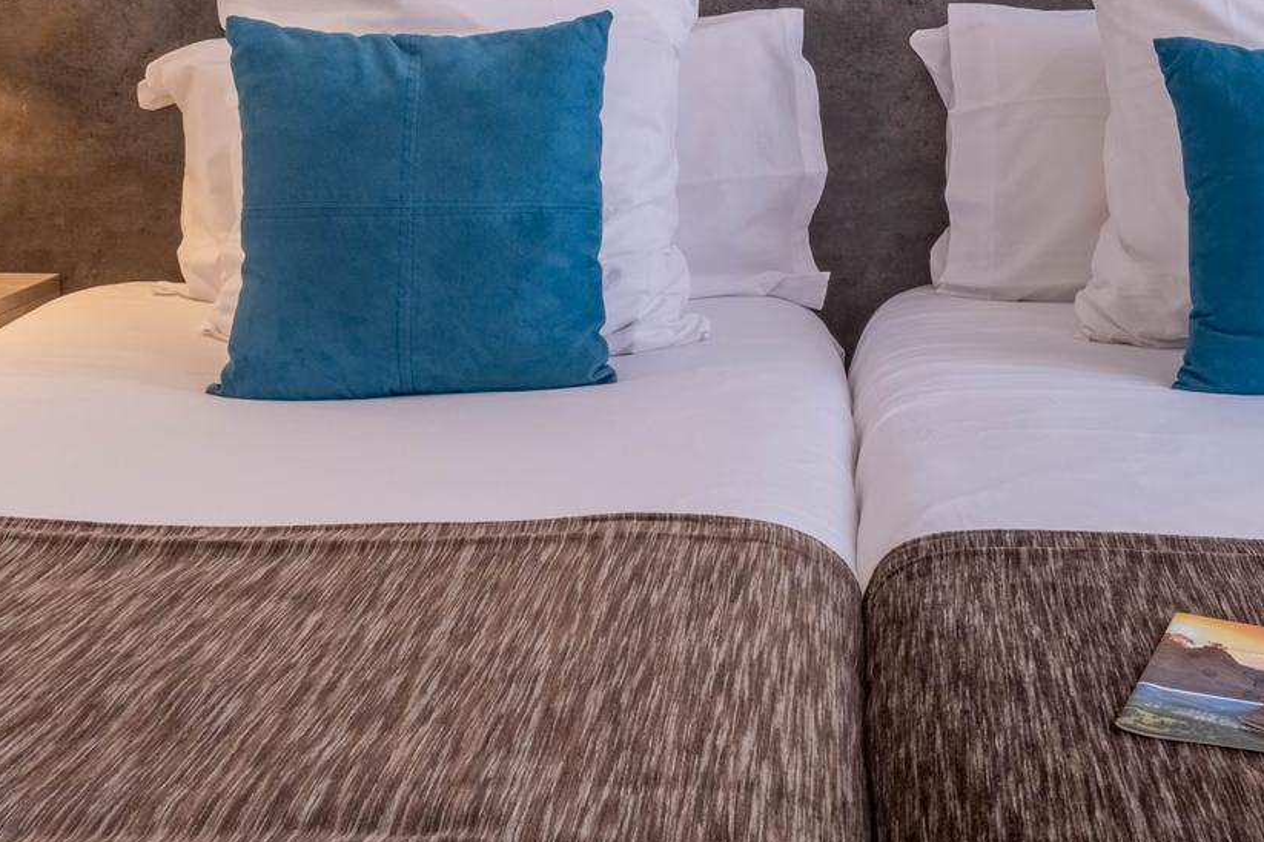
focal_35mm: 56
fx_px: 1965
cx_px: 828
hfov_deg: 35.4
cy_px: -61
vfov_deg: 22.9
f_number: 14
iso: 500
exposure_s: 1/160
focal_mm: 16
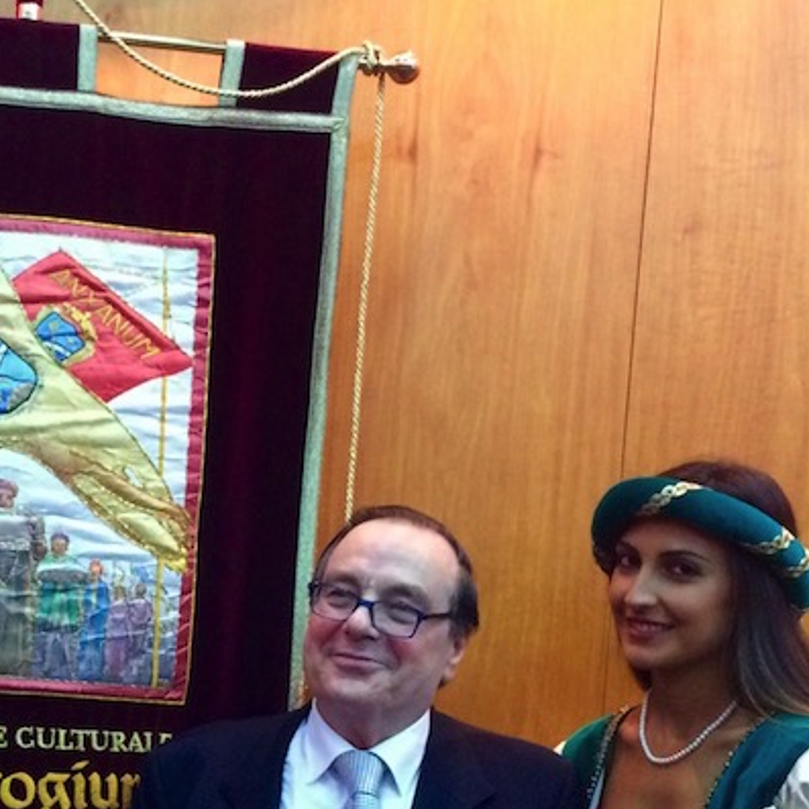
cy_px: 632
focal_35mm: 62
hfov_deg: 26.8
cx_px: 86
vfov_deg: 27.2
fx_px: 1639
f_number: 2.2
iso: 320
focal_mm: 4.15
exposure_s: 1/30
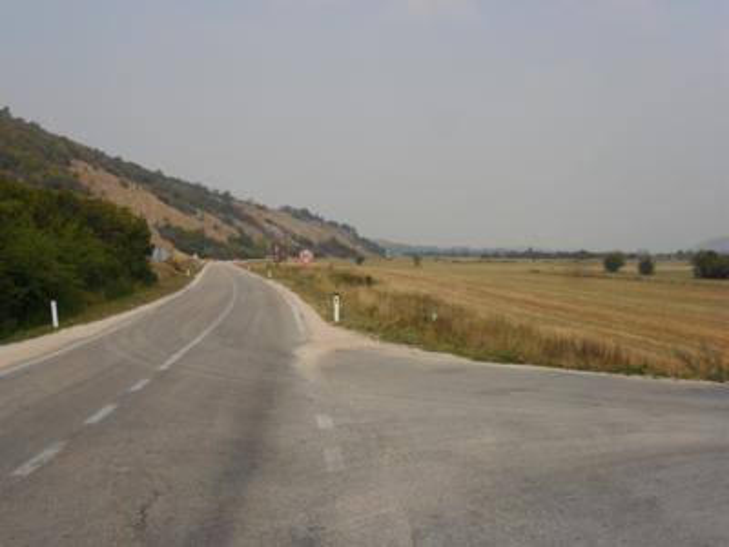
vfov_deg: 32.9
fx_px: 927
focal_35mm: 44
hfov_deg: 42.9
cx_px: 364
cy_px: 274
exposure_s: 1/1000
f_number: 4.5
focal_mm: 7.8
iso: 100
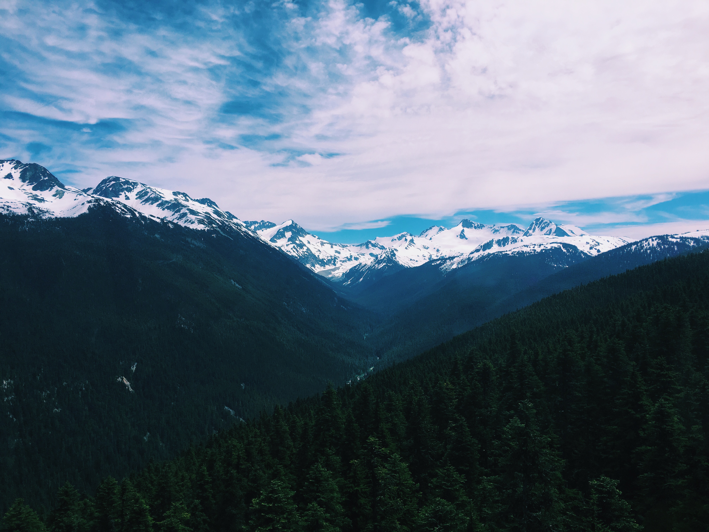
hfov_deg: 61.7
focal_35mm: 29
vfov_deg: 48.2
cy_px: 266
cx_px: 354
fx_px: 594
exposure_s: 1/1304
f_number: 2.2
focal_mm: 4.15
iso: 25
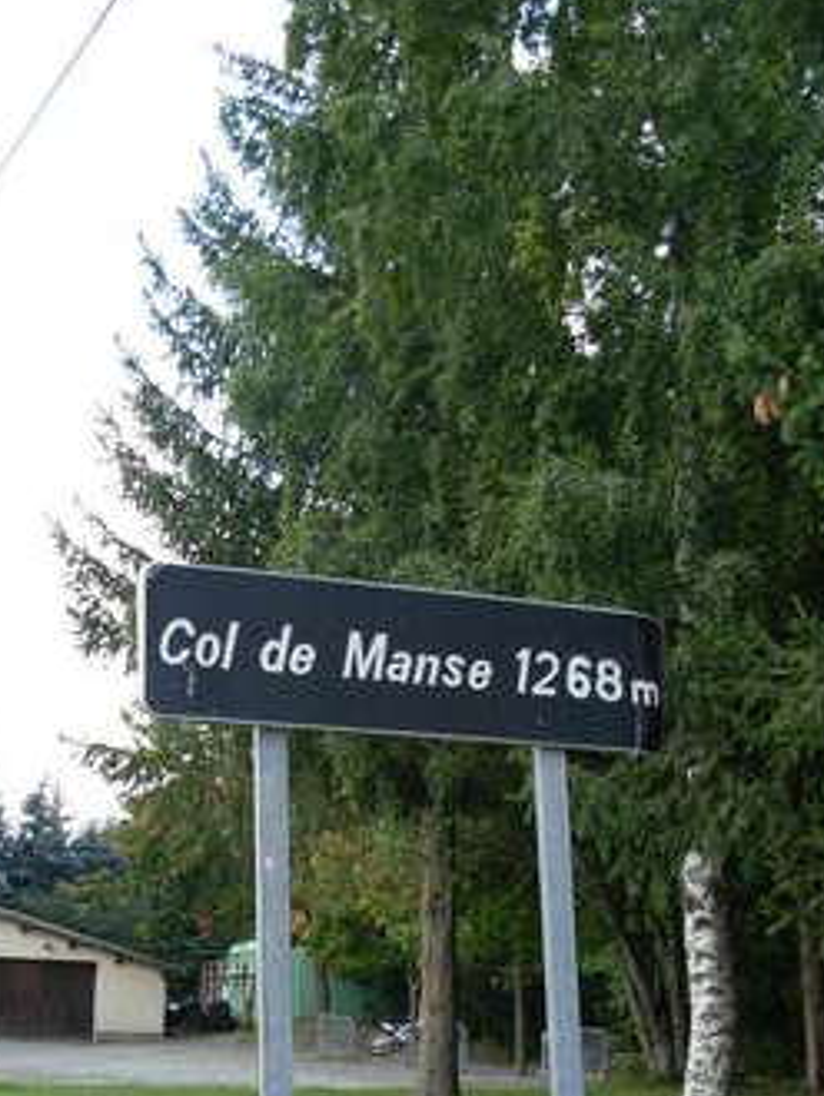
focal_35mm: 69
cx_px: 402
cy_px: 870
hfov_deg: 21.3
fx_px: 2187
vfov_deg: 27.6
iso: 79
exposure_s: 1/296
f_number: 2.9
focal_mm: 6.3
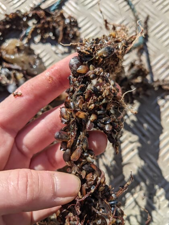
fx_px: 176
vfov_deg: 65.3
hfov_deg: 51.4
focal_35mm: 27
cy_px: 112
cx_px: 84
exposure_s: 1/2924
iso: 49
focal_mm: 4.44
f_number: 1.8
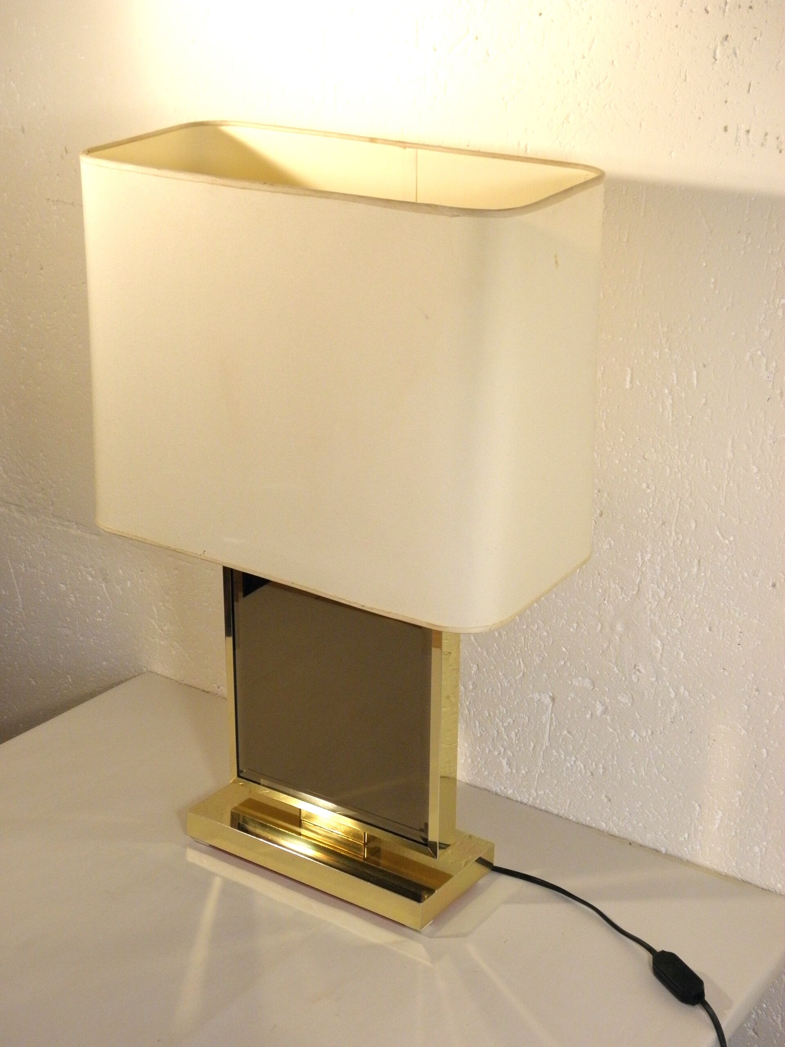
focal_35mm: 50
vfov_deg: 38.2
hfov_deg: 29.1
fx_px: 1512
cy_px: 524
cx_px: 392
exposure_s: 1/40
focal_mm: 9.1
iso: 200
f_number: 4
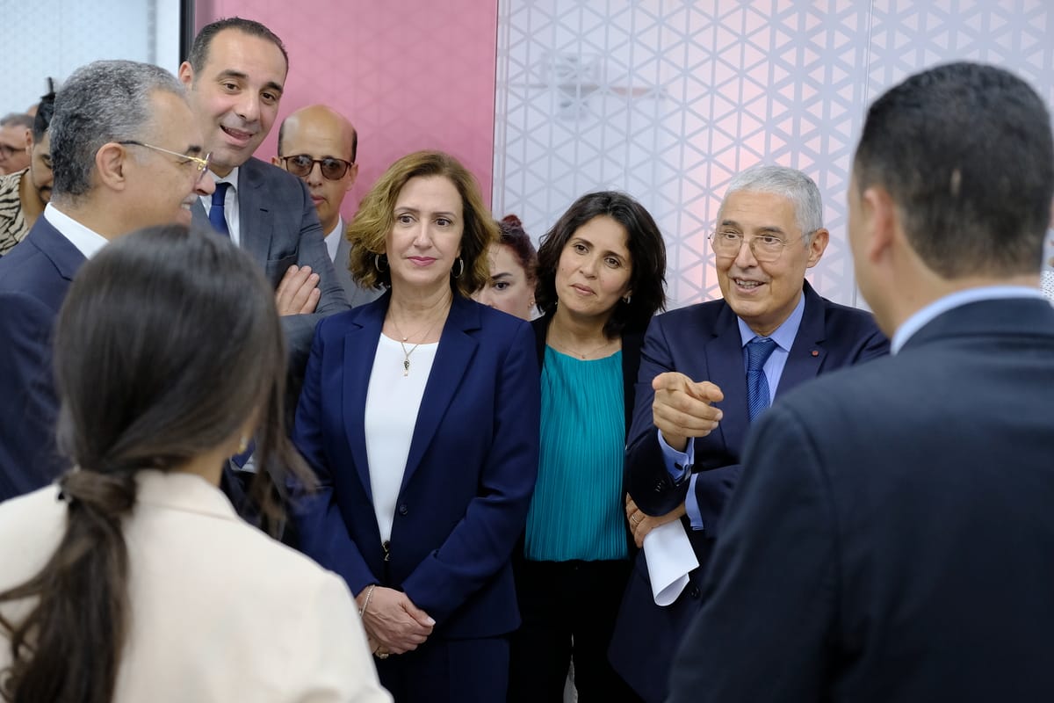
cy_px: 352
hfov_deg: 31.4
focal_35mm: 64
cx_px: 527
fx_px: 1874
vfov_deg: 21.2
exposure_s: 1/125
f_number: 3.2
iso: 1600
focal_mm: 42.7
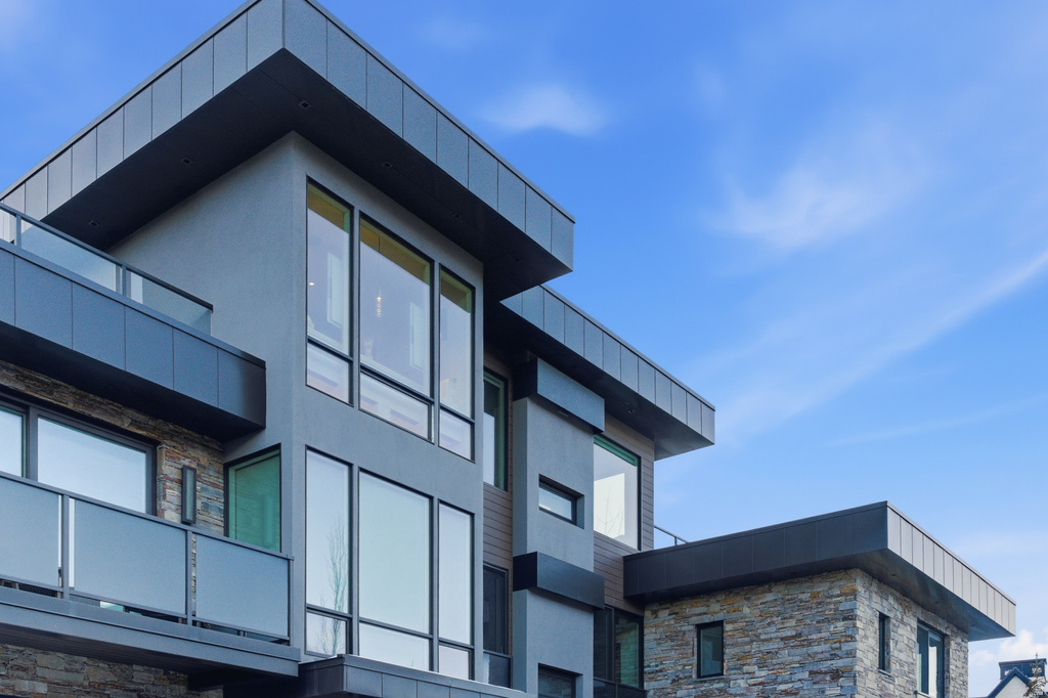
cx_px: 524
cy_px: 349
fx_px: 1048
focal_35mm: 36
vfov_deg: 36.8
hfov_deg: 53.1
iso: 500
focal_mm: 36
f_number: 4.5
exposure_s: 1/8000
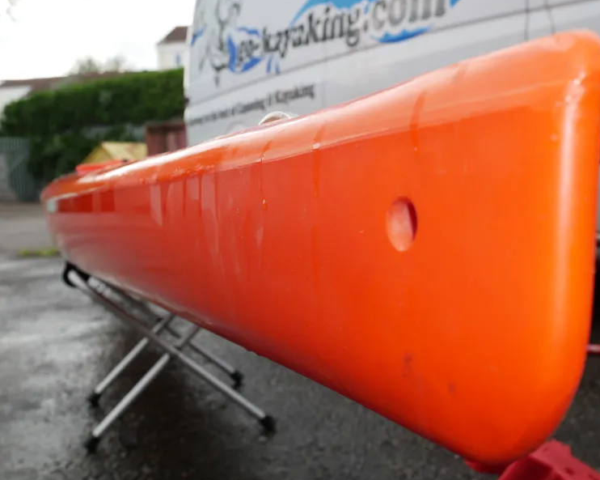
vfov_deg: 37.3
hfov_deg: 45.8
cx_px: 298
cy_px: 240
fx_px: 710
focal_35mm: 40
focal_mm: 19
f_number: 7.1
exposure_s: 1/160
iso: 200
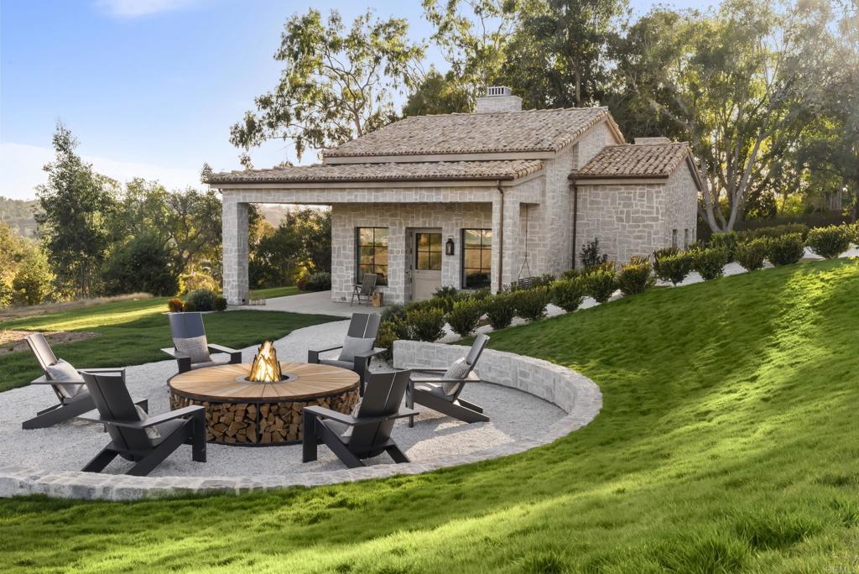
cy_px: 287
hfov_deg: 54.4
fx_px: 836
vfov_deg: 37.9
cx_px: 430
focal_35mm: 35
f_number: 22
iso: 500
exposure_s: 1/25
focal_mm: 35
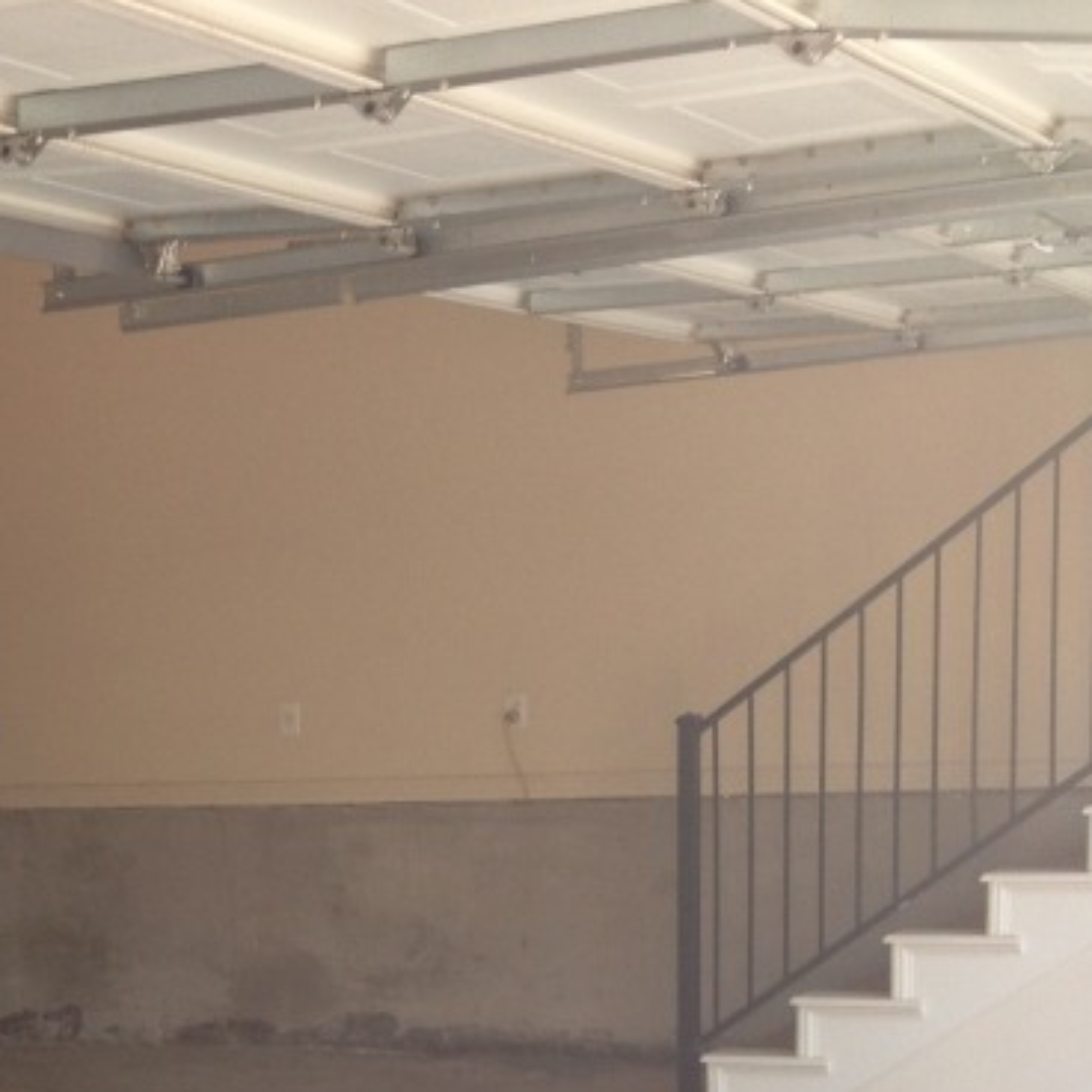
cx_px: 24
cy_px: 1083
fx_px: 3069
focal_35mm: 86
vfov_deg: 19.6
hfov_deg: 19.6
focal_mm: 4.3
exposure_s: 1/60
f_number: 2.4
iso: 80
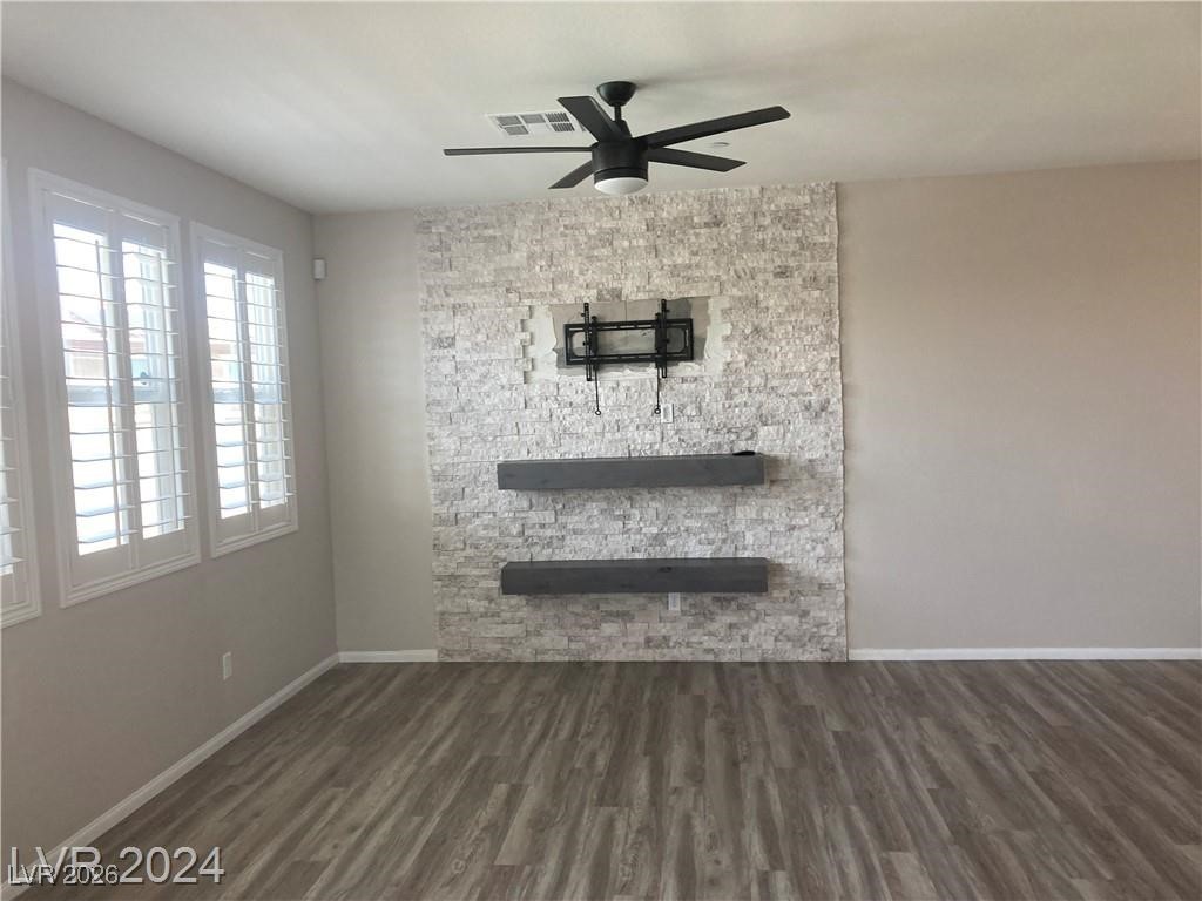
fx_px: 972
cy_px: 450
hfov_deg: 63.4
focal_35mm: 28
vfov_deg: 49.7
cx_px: 601
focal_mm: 3.99
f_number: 1.8
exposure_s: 1/77
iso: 80
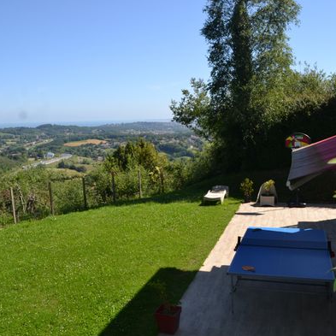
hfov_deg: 47.1
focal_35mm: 35
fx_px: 384
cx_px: 143
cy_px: 169
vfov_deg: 47.2
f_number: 7.1
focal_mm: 18
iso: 100
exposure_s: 1/200
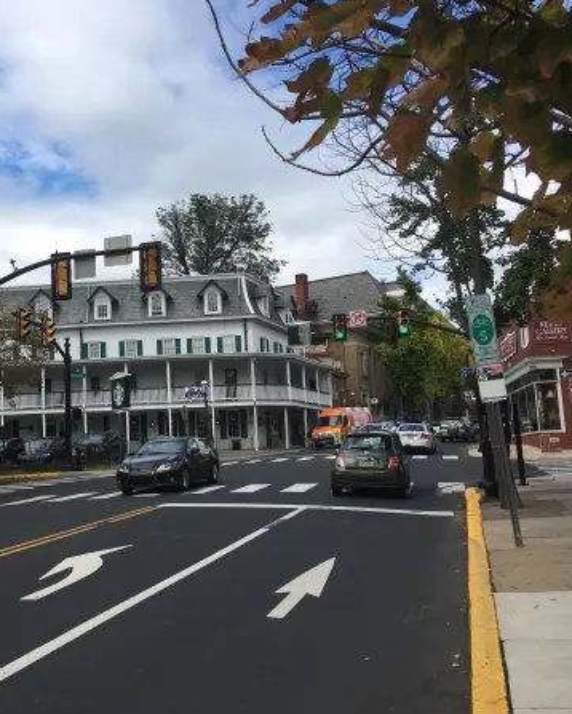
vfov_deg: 47.9
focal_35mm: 38
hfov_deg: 38.5
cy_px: 356
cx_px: 169
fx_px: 804
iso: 25
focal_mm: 4.15
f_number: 2.2
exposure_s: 1/1399
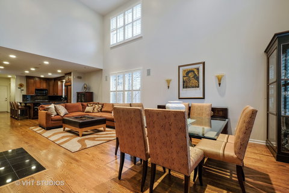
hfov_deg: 100.4
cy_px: 96
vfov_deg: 77.3
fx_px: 120
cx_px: 144
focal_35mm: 15
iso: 200
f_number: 10
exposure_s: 1/1.11
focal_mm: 10
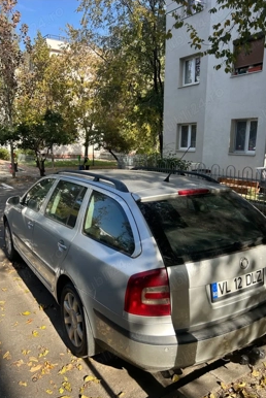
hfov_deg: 46.5
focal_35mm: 28
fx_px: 310
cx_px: 131
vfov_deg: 65.4
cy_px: 205
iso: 50
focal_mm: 5.7
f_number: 1.5
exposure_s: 1/1377
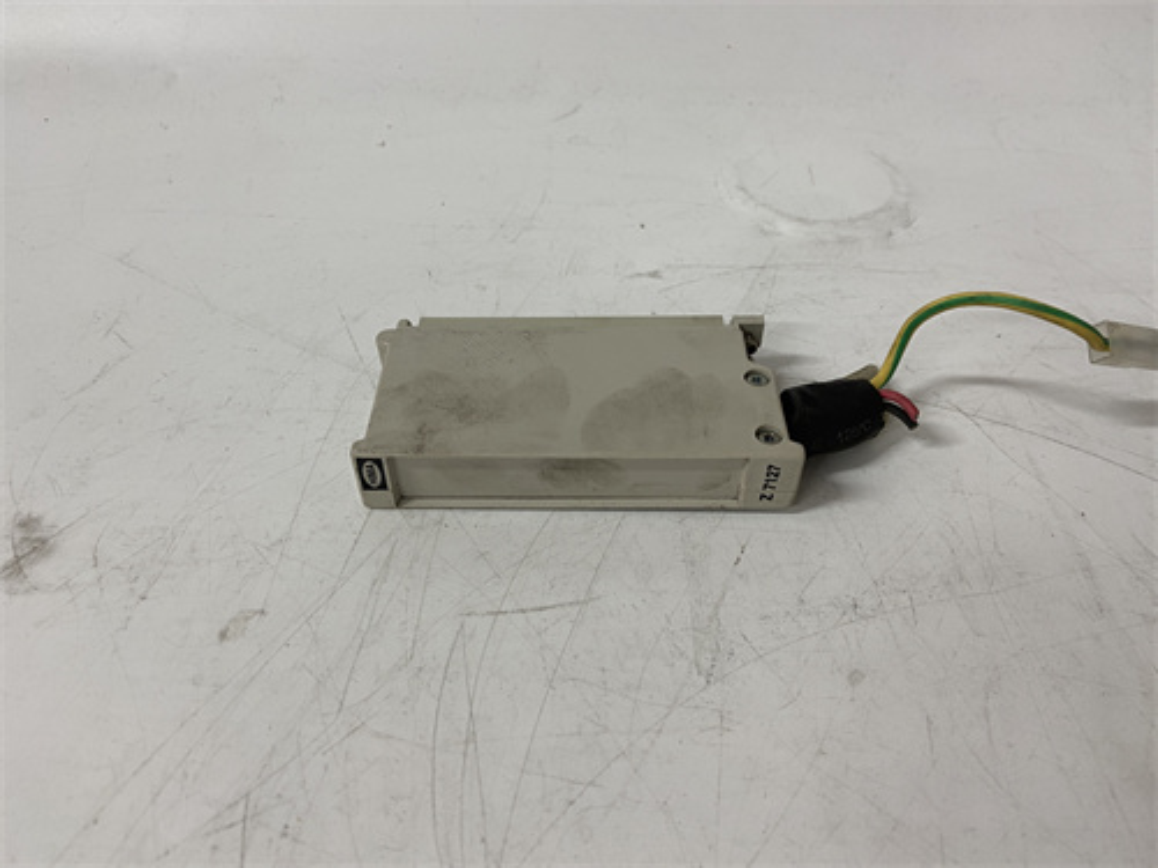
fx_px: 870
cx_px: 579
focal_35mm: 26
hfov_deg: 67.3
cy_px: 434
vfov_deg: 53.1
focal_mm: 4.25
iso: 64
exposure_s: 1/50
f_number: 1.8
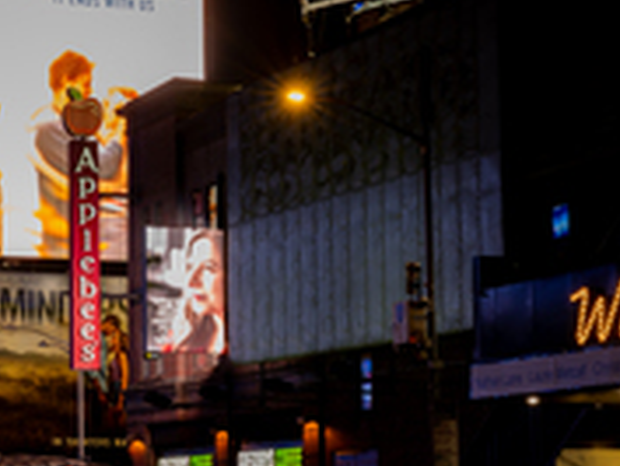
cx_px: -49
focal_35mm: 105
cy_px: 380
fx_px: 1882
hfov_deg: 18.1
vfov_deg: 14.0
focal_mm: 42
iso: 100
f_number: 13
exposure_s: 1/1.67
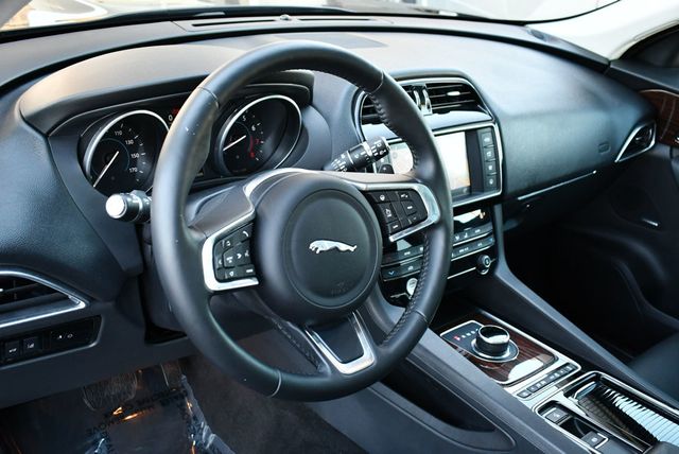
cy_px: 227
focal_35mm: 40
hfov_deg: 48.4
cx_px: 340
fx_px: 755
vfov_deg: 33.5
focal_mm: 20
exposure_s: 1/125
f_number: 3.5
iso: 1000
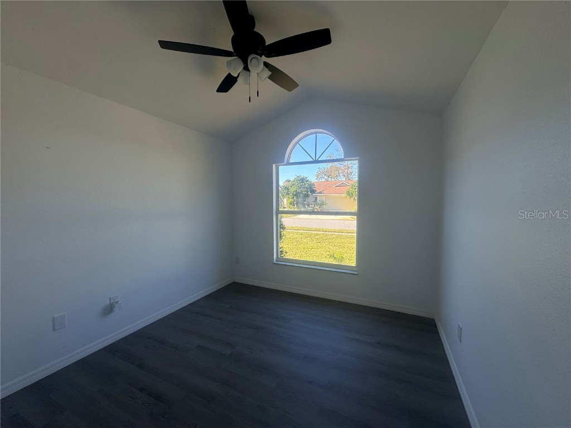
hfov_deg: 102.1
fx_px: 231
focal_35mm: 14
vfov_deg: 85.7
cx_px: 286
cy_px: 214
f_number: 2.2
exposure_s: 1/306
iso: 40
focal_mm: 2.22
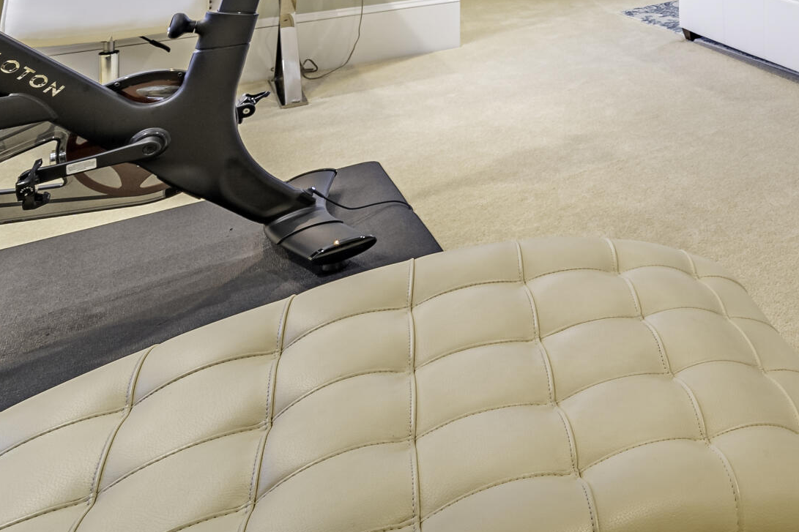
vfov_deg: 30.4
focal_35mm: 33
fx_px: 732
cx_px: 936
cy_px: -179
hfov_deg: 41.4
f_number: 9
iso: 100
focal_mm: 12
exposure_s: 1/10
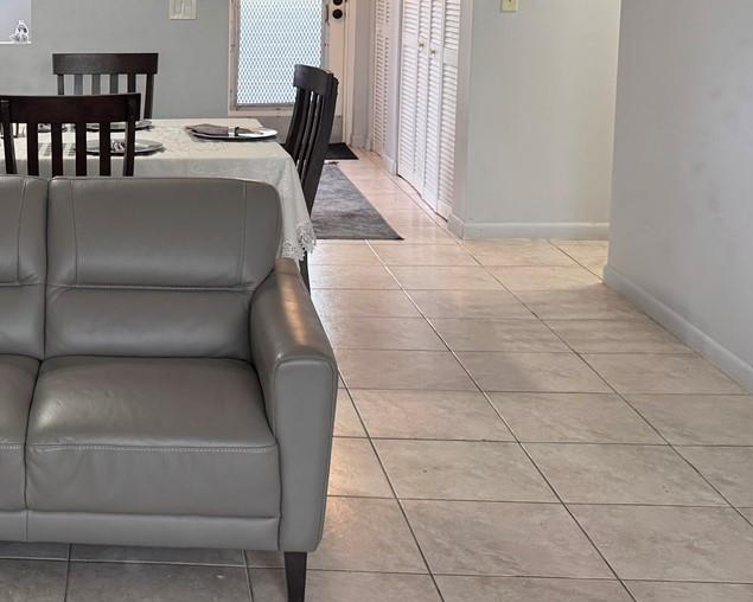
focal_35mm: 59
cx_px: 0
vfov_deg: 25.6
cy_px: 171
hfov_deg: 29.8
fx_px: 1315
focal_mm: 6.76
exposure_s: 1/121
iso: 160
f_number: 1.78
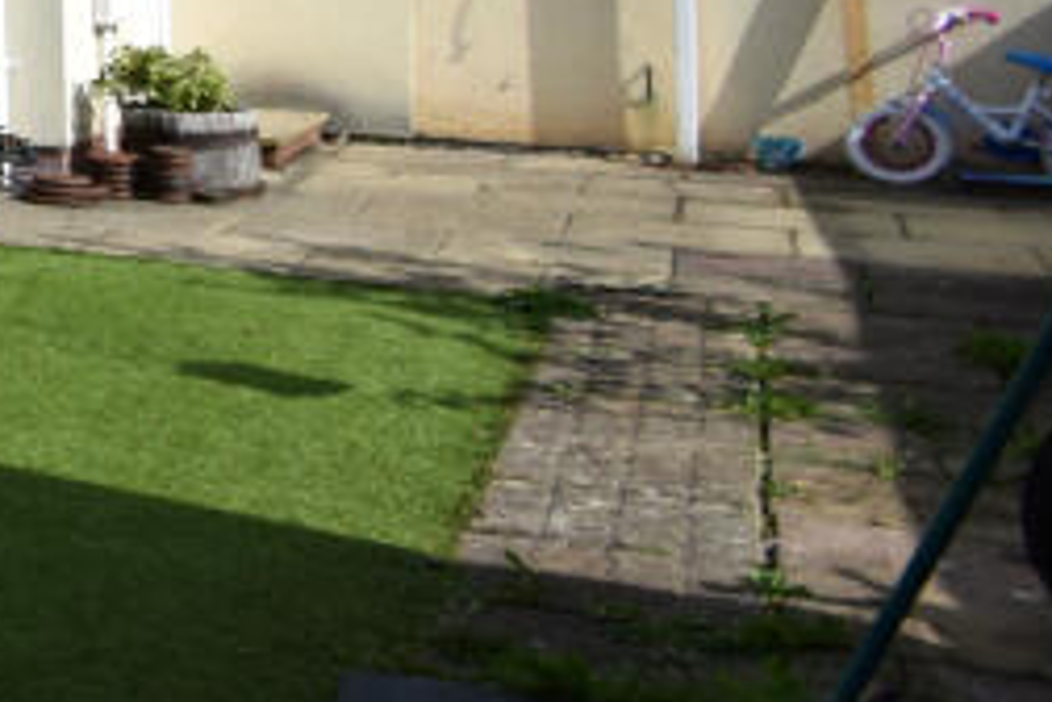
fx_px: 1782
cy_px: -165
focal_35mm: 61
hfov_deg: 20.1
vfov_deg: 20.6
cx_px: -964
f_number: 4.5
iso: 560
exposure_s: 1/4000
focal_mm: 10
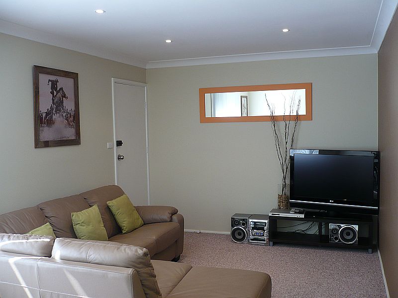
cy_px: 149
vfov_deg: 40.7
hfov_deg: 52.6
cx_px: 199
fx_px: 402
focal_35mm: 35
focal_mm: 5.8
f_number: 2.8
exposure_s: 1/40
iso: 100
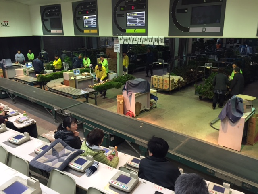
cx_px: 129
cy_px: 97
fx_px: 216
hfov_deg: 61.7
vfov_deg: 48.2
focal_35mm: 29
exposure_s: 1/33
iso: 125
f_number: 2.2
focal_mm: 4.15
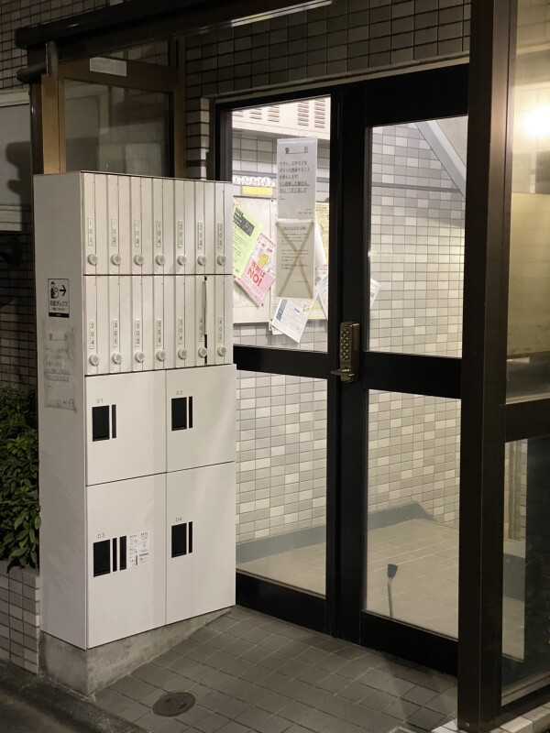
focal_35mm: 52
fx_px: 1102
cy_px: 366
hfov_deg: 28.0
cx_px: 275
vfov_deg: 36.8
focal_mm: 6
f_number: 2
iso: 640
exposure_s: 1/25
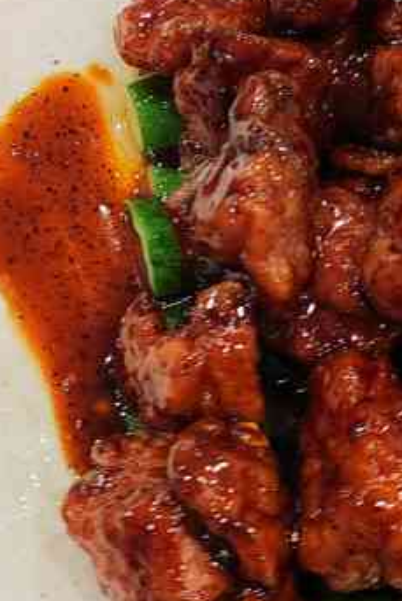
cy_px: 258
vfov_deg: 30.9
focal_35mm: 65
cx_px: 233
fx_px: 1088
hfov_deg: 20.9
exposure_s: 1/100
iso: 950
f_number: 1.9
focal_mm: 5.52
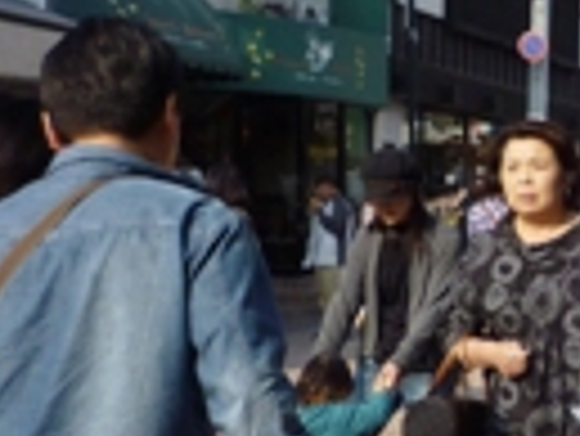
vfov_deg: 15.9
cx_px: 895
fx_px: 1560
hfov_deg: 18.4
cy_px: 288
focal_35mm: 93
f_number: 3.5
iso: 80
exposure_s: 1/500
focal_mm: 4.4
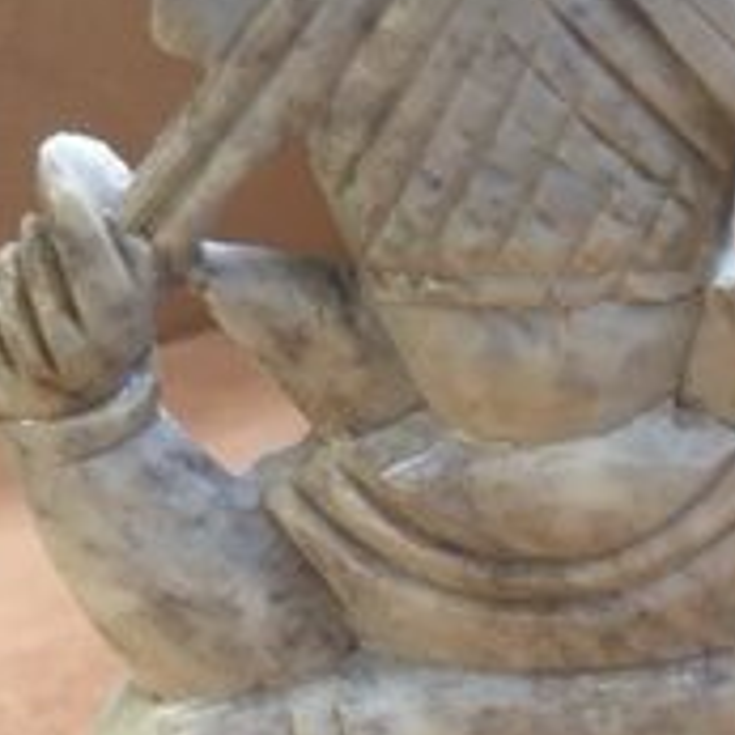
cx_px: 667
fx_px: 2282
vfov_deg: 17.9
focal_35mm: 95
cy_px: 714
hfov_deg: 18.0
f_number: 2.2
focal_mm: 4.15
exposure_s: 1/33
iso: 80
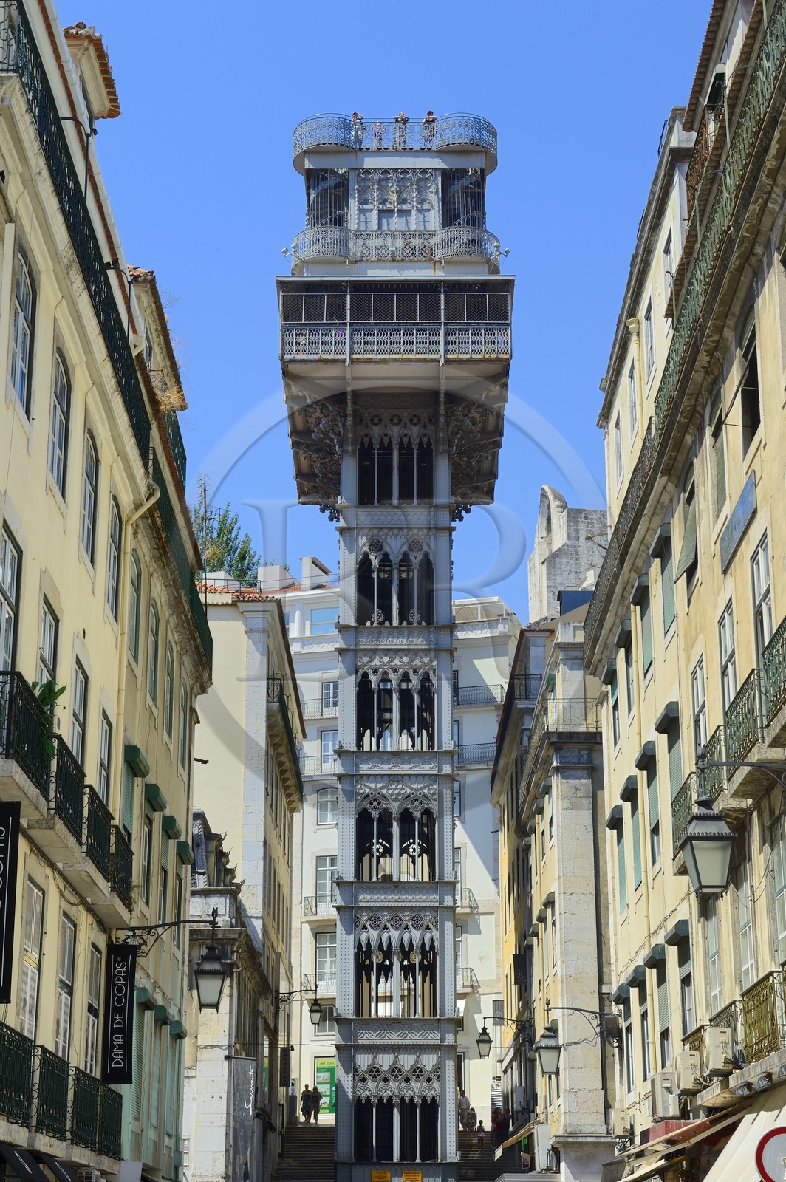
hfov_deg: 21.9
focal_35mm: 62
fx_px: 2034
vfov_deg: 32.4
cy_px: 591
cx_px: 393
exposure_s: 1/125
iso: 200
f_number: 16
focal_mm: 62
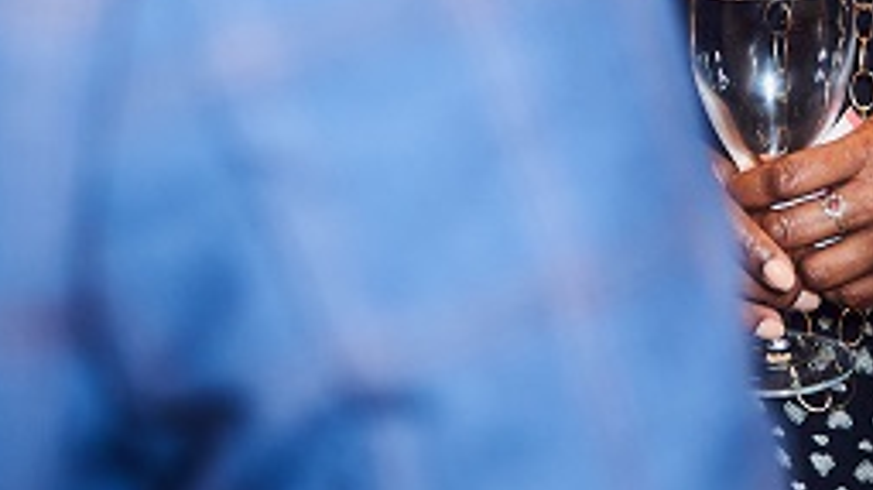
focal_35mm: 101
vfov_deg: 11.3
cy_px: -327
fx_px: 2336
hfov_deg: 20.5
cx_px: 852
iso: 800
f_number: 4
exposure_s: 1/60
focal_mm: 32
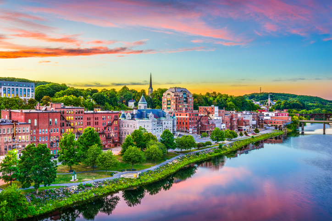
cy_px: 110
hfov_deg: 54.4
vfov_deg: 37.9
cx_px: 166
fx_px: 323
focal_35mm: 35
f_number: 16
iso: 64
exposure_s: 13
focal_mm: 35
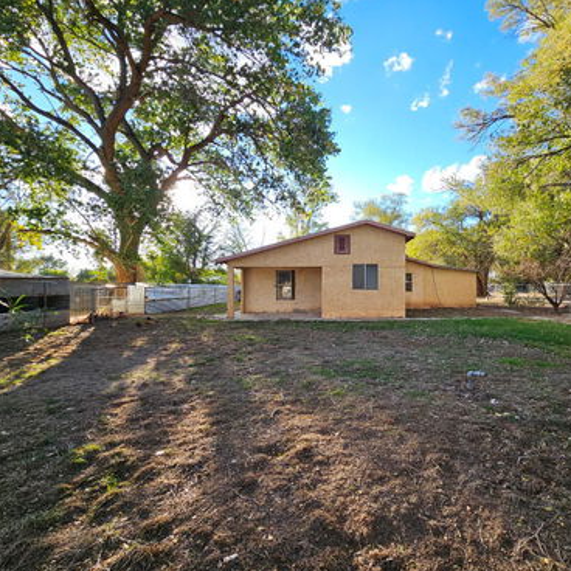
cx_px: 343
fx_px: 299
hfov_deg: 86.3
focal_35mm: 16
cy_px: 282
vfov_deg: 87.4
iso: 50
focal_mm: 2.2
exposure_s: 1/445
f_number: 2.2
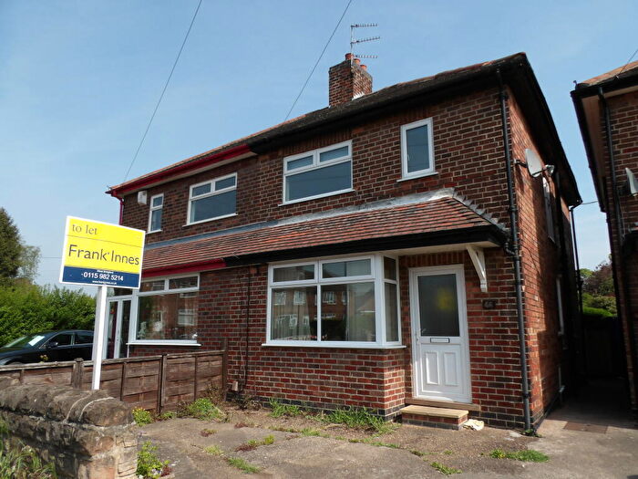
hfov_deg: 71.6
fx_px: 442
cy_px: 240
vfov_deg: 56.8
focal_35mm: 24
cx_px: 319
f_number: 4.1
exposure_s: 1/485
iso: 100
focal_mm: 4.3
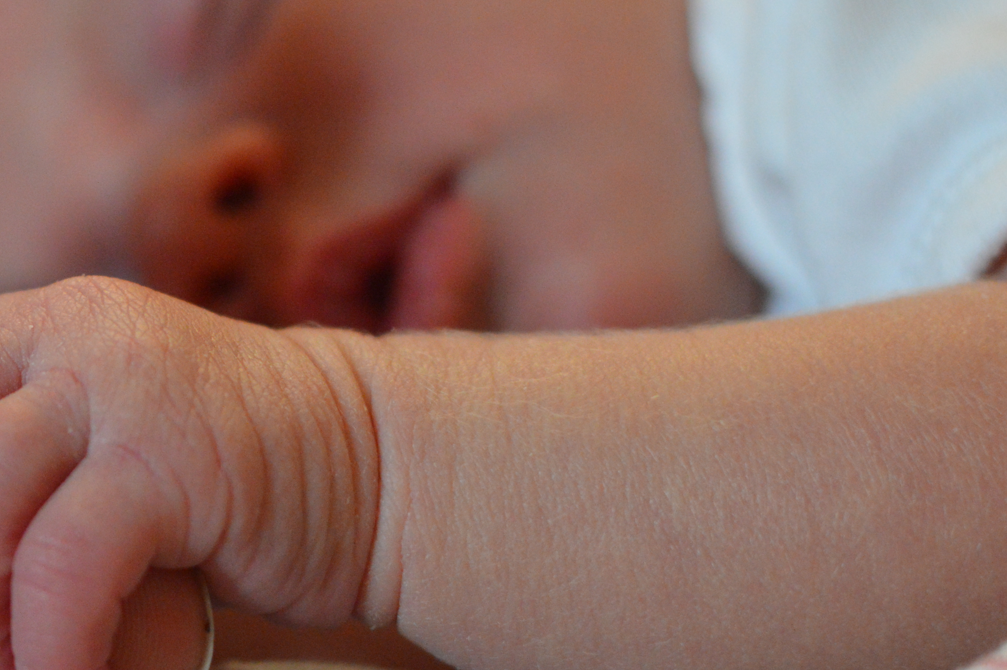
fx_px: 4164
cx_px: 13
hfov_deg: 13.6
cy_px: 460
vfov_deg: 9.2
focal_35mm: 149
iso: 1600
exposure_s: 1/500
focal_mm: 50
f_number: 2.8
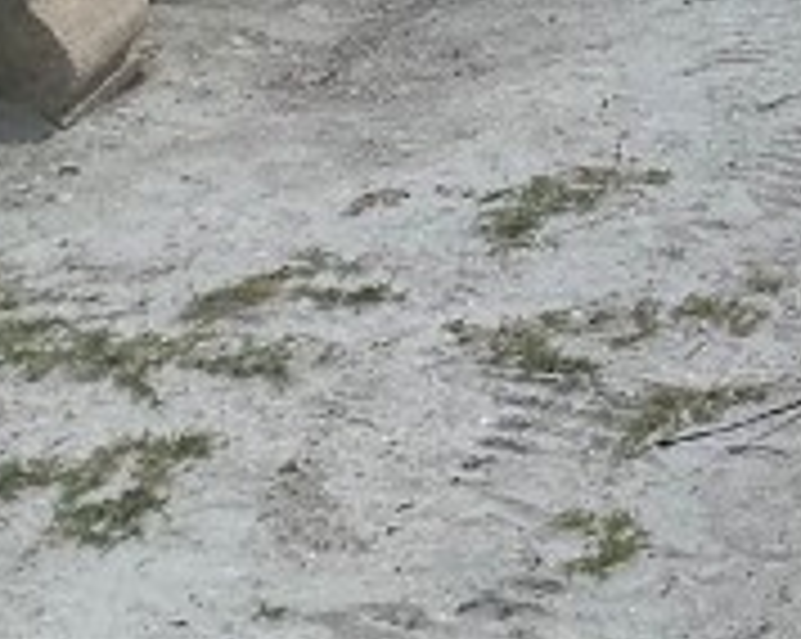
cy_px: -1084
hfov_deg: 11.4
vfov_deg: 9.1
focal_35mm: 146
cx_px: 1800
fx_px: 3457
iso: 32
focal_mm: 4.25
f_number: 1.8
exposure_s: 1/8197
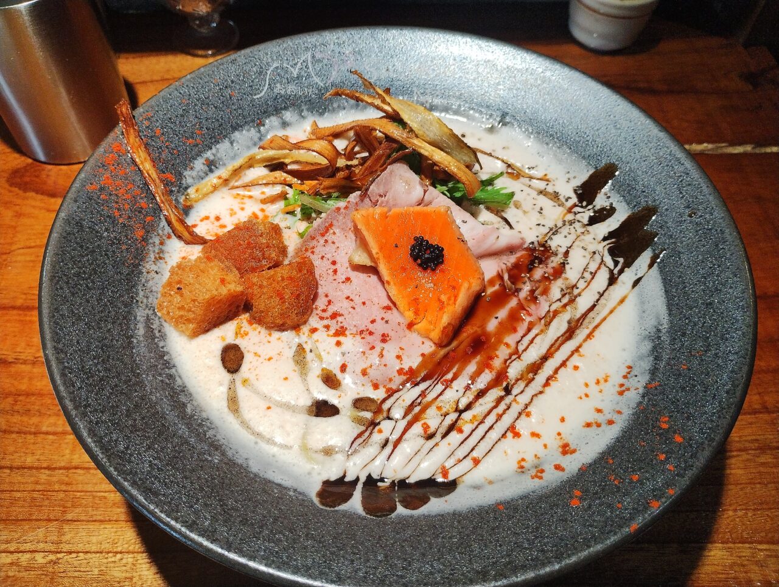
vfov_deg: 49.9
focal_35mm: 28
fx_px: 631
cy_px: 294
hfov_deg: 63.4
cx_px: 390
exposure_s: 1/120
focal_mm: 4.27
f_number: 1.8
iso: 306
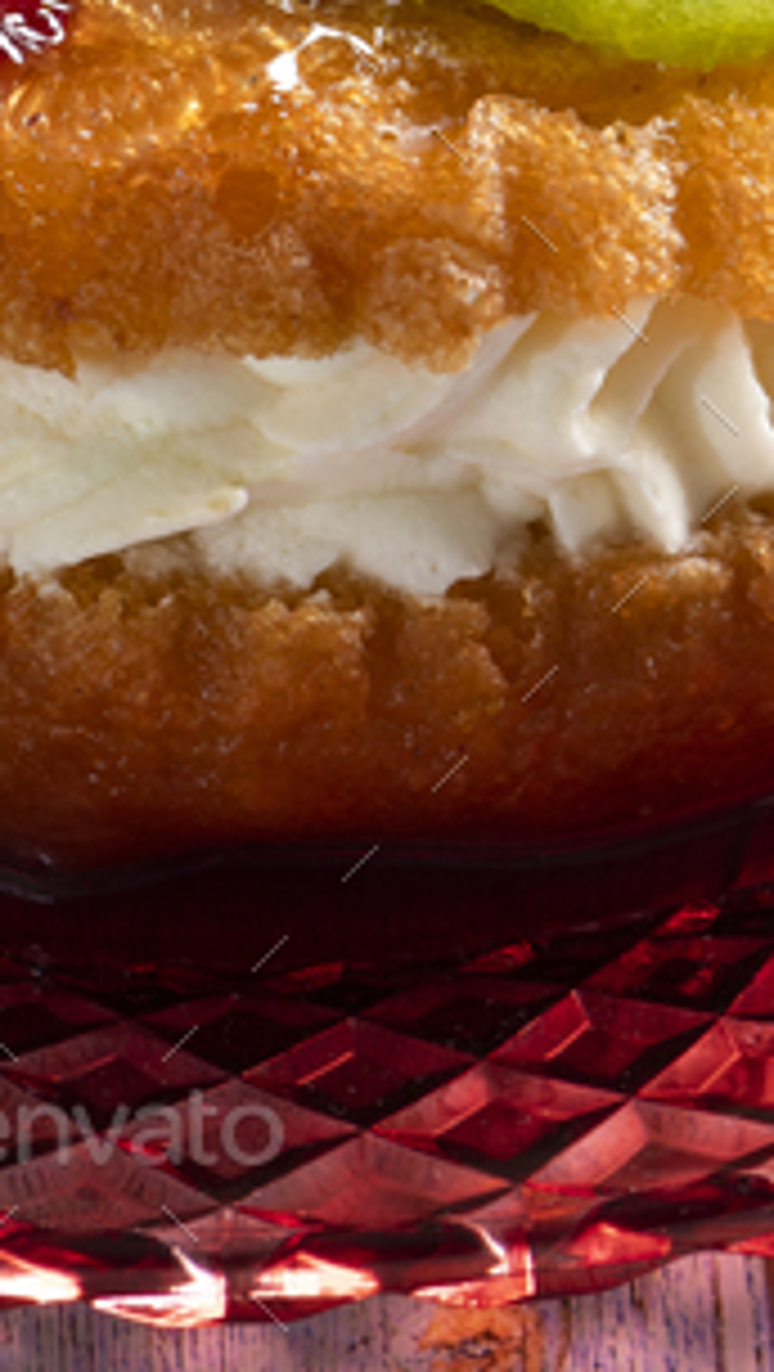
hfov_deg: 3.8
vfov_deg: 6.7
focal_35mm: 319
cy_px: -250
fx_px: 11617
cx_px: 742
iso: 160
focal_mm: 105
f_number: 11
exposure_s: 1/200
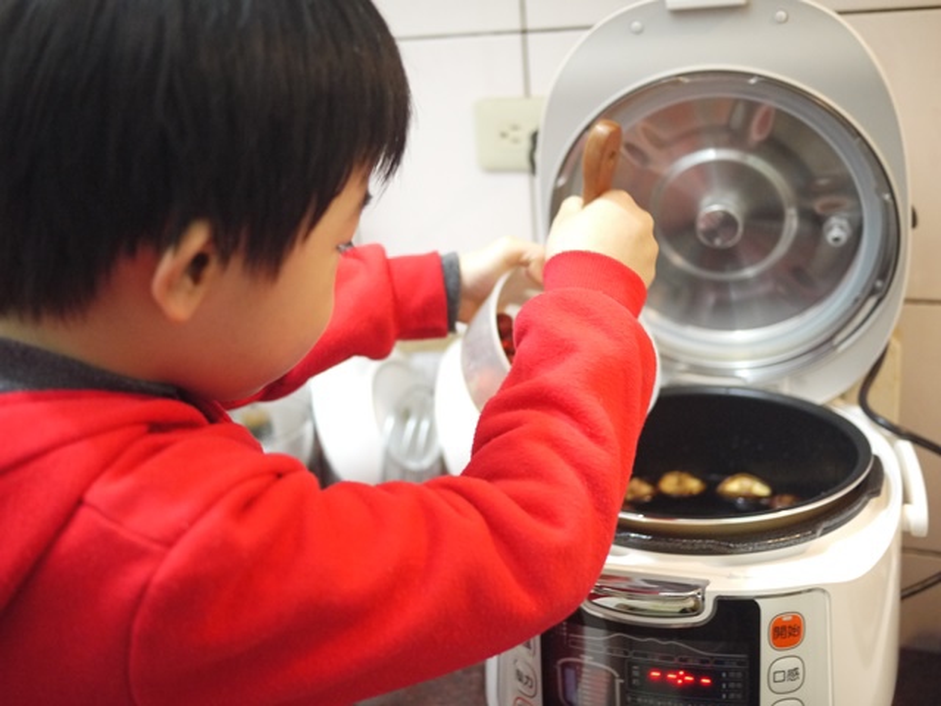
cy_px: 353
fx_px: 1087
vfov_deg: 36.0
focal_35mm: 40
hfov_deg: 46.8
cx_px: 470
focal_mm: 20
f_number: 1.7
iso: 800
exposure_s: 1/30
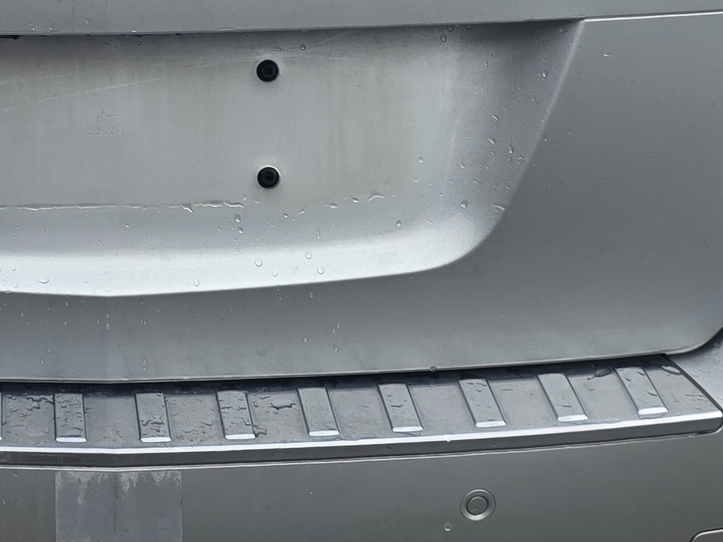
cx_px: -31
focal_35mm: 89
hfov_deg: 21.1
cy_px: 94
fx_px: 1858
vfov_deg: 16.4
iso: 80
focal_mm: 6.3
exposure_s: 1/2010
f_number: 1.7
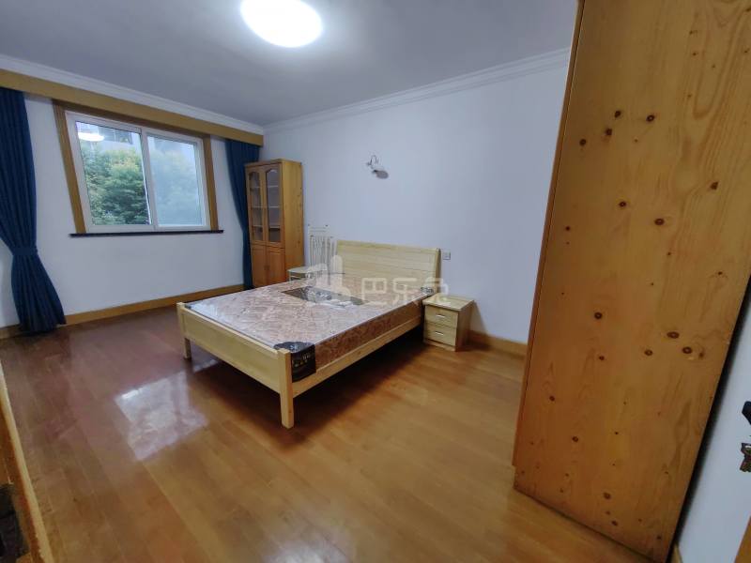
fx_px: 282
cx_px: 376
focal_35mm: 13
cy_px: 282
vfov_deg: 89.9
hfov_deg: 106.2
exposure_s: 1/33.3
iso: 64
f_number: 2.2
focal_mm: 1.76
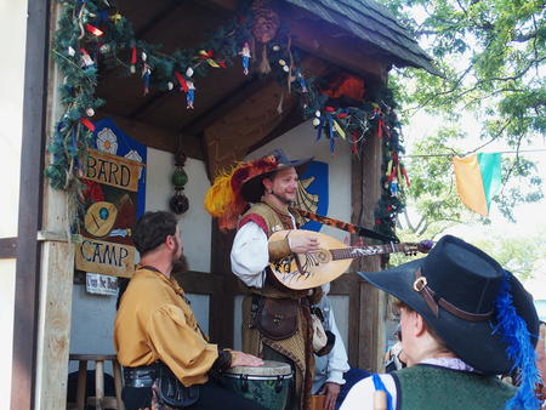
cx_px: 273
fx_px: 978
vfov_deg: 23.7
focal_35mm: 62
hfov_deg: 31.2
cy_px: 205
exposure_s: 1/125
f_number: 2.8
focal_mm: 13.2
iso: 100
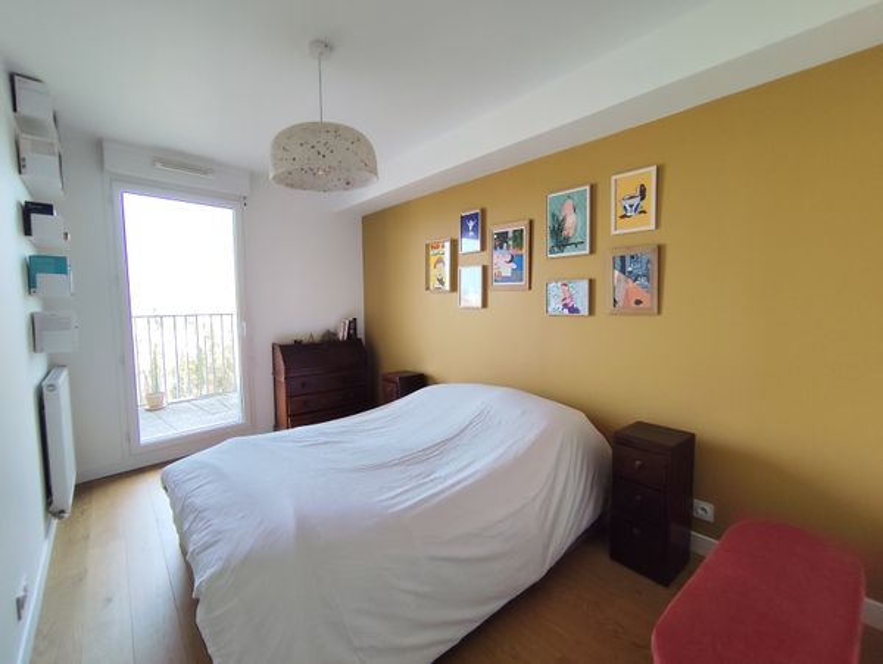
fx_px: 408
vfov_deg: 78.2
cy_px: 332
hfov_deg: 94.5
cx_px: 442
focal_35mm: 16
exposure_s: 1/50
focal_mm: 1.65
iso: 64
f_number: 2.2
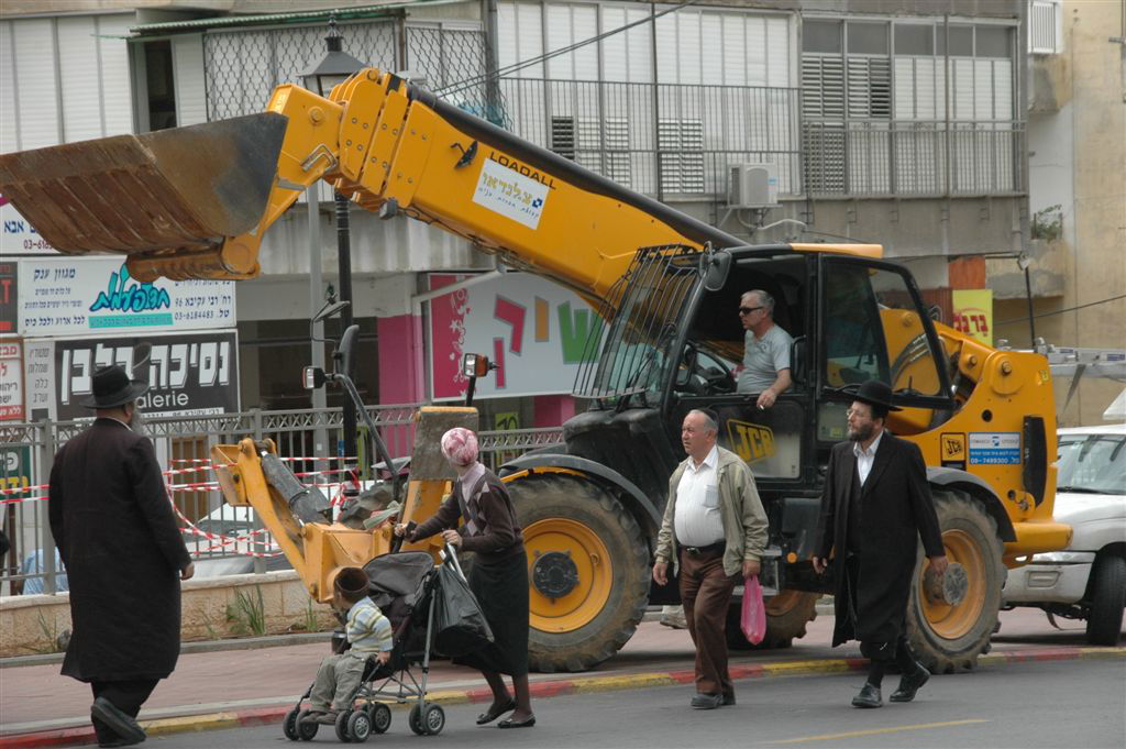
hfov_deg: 17.5
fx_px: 3656
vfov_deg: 11.7
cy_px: 374
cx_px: 563
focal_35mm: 117
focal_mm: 78
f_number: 9
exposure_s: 1/320
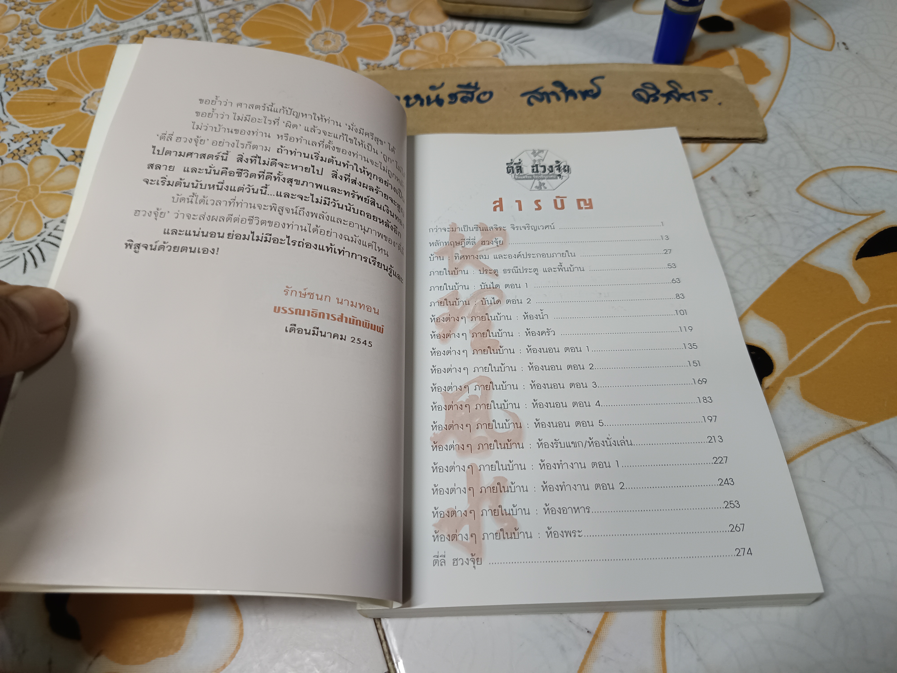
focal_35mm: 24
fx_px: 622
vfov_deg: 56.8
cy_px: 336
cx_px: 448
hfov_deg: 71.6
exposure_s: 1/33.3
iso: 851
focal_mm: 5.31
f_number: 1.7
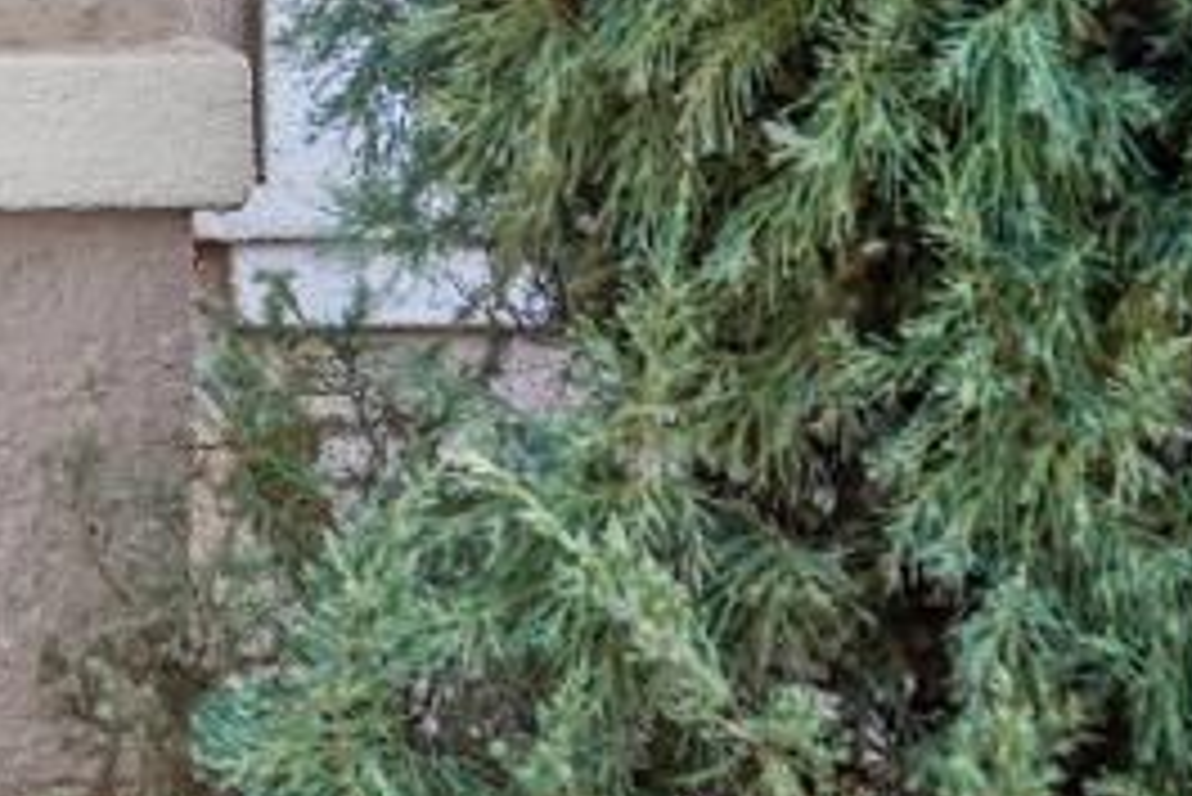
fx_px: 4870
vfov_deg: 9.0
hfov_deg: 12.2
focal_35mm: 147
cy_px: -490
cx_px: -1277
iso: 100
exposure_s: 1/8
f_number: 5.6
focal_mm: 26
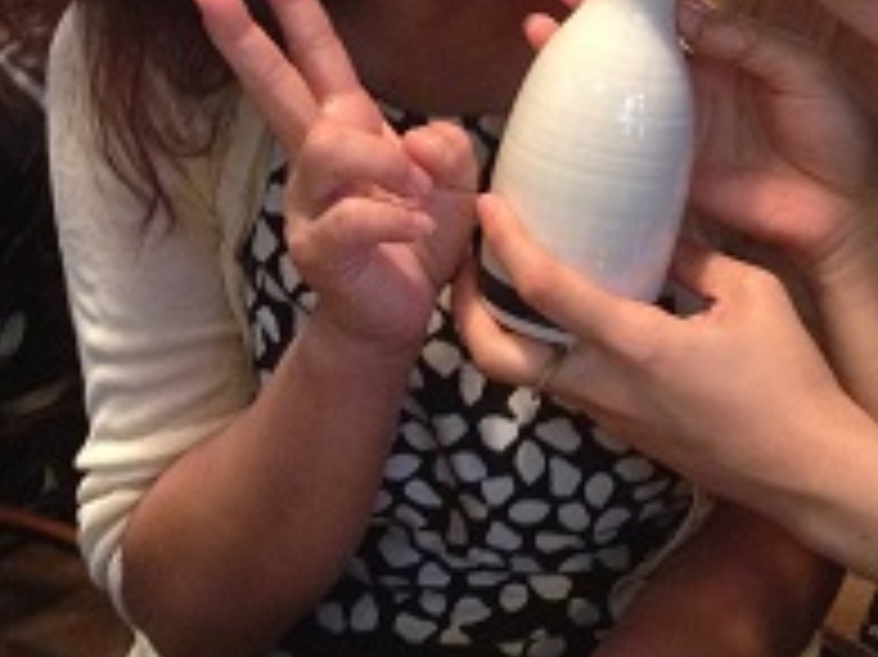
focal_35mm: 83
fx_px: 2104
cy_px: 40
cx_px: 612
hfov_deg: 23.4
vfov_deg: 17.4
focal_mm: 4.12
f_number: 2.4
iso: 400
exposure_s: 1/17
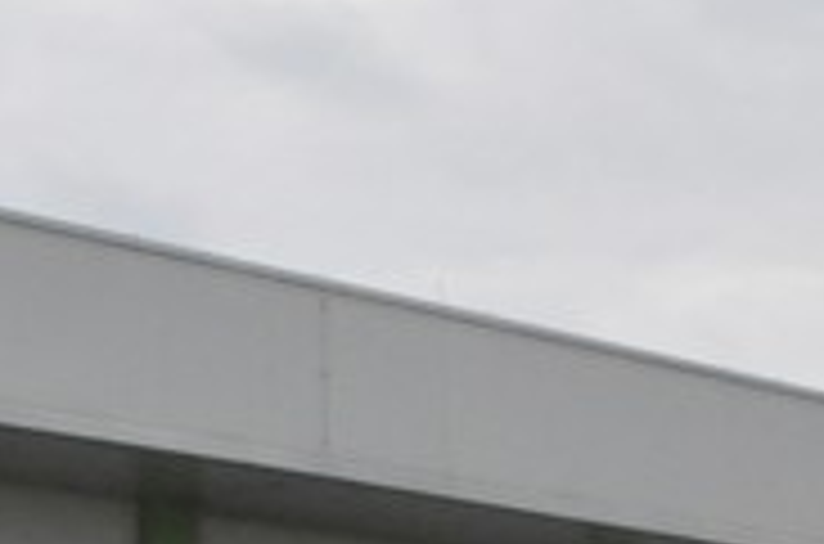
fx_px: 3835
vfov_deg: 8.0
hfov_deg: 12.2
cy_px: 787
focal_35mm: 168
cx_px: 284
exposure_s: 1/1000
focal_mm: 20
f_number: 16
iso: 1600
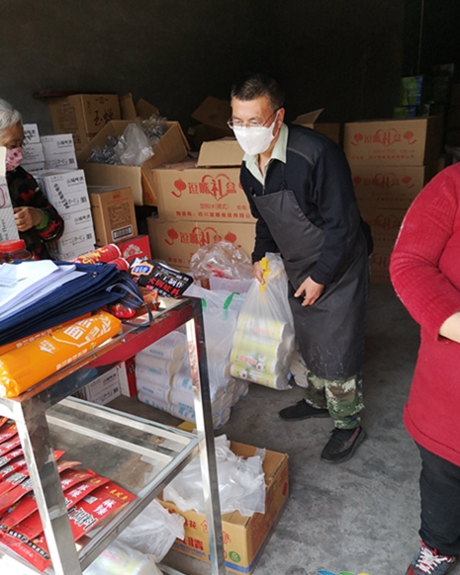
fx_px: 494
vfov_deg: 60.4
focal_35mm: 29
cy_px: 315
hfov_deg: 49.9
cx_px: 225
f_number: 1.8
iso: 250
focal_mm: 3.95
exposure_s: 1/900
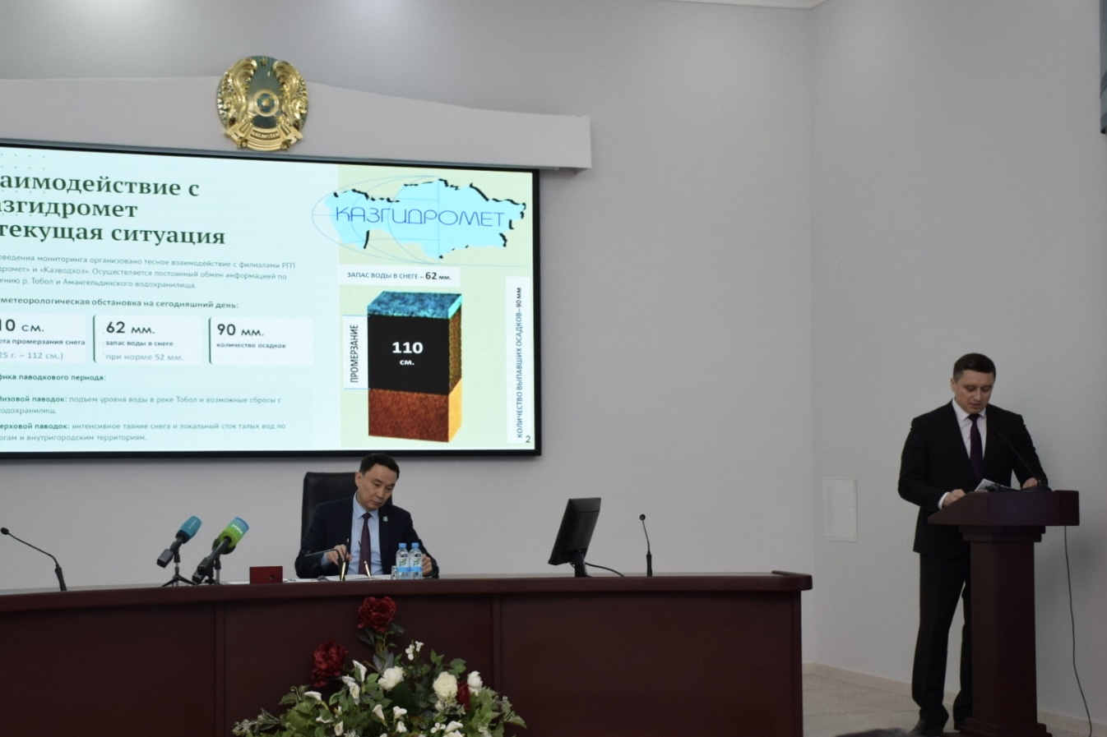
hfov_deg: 41.1
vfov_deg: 28.1
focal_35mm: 48
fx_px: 1476
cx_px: 554
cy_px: 368
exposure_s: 1/125
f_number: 5.6
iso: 720
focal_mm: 32
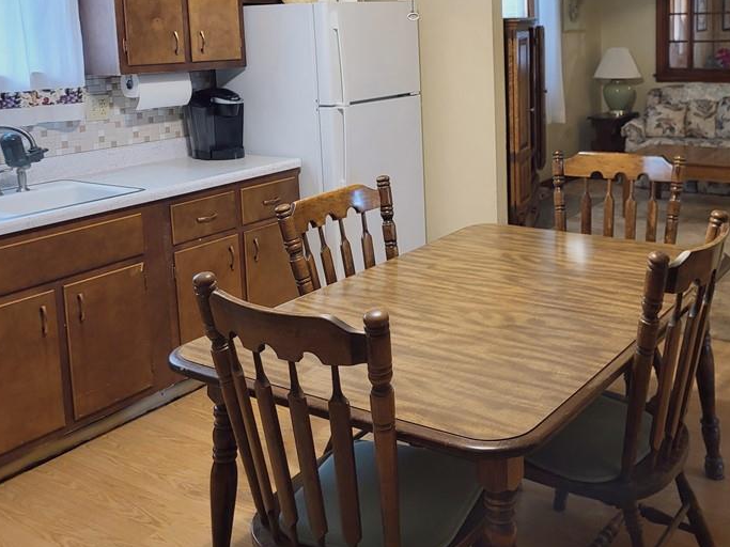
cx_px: 483
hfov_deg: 47.1
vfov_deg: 36.1
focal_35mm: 39
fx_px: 822
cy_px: 150
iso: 250
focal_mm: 5.4
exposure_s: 1/40
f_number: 1.8
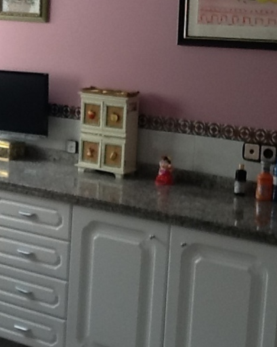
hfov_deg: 17.6
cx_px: 24
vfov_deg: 22.2
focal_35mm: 86
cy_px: 145
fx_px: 881
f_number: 2.4
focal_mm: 2.03
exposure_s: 1/30
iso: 40
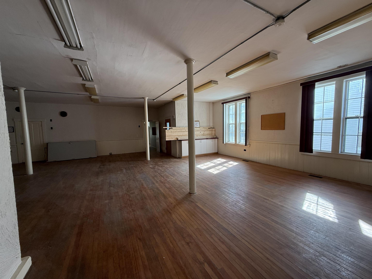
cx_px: 186
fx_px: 150
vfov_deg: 85.7
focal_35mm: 14
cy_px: 140
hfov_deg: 102.1
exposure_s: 1/99
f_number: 2.2
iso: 100
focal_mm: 2.22
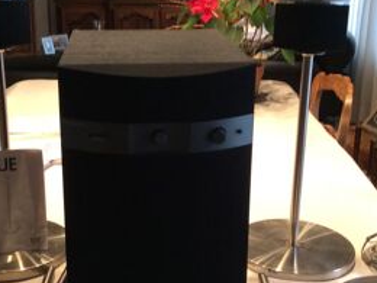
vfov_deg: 24.8
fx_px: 643
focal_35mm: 59
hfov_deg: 32.6
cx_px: 146
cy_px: 128
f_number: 2.4
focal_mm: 3.3
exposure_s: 1/25
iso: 64
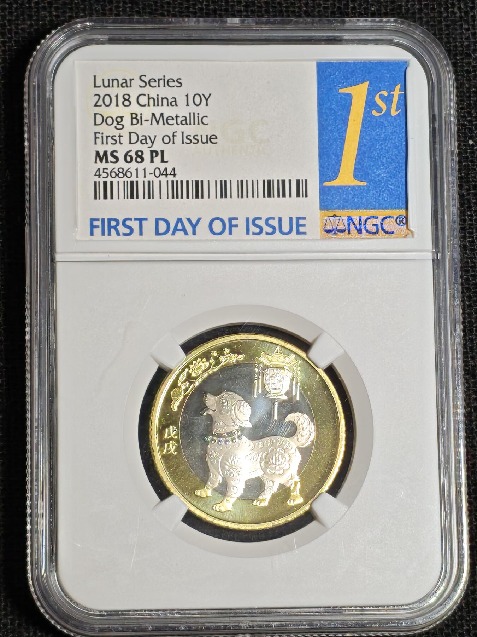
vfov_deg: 16.4
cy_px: 318
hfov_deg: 12.3
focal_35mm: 120
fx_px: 2205
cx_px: 238
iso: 50
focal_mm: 4.94
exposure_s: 1/926
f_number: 1.5
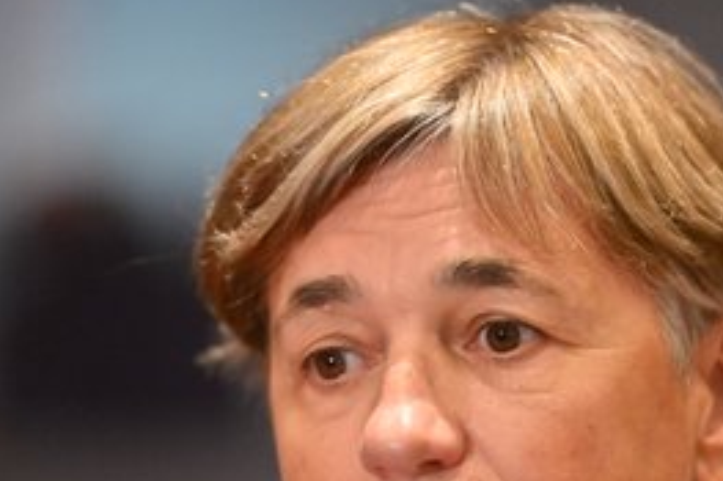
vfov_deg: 3.6
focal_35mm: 380
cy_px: 381
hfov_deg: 5.4
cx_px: 462
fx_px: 7627
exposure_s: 1/400
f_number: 2.8
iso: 4000
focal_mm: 200
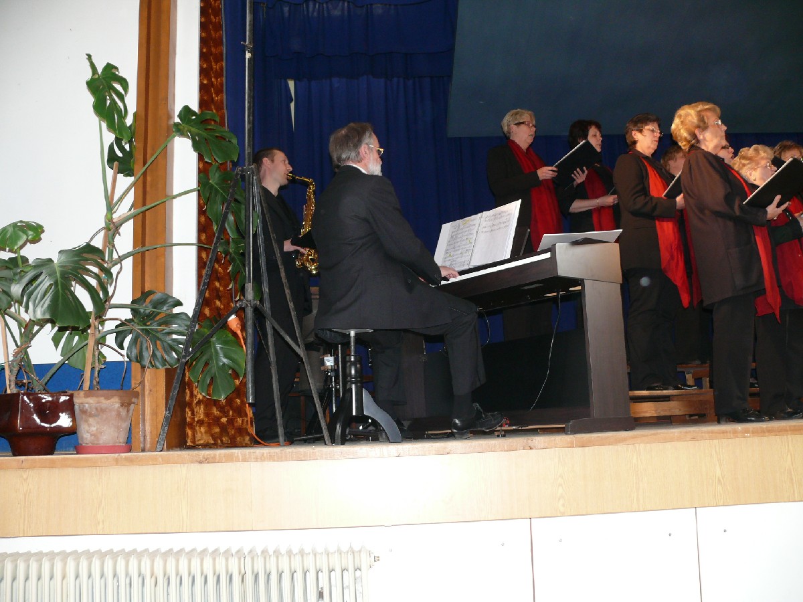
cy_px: 301
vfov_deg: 40.7
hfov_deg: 52.6
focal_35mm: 35
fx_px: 812
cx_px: 402
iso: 160
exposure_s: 1/30
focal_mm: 7.4
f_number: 2.8
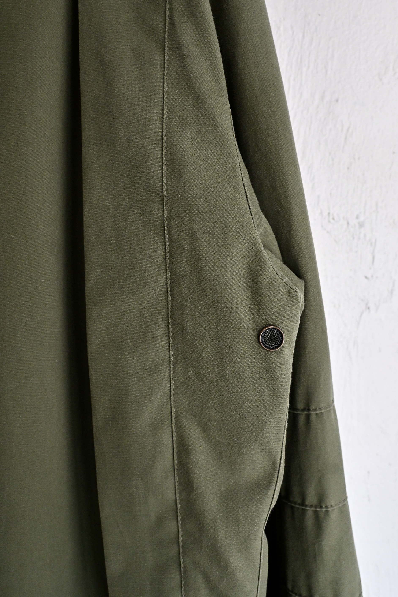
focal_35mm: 30
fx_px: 498
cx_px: 199
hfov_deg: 43.6
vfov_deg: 61.9
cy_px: 298
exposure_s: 1/80
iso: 800
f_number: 5.6
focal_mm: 20
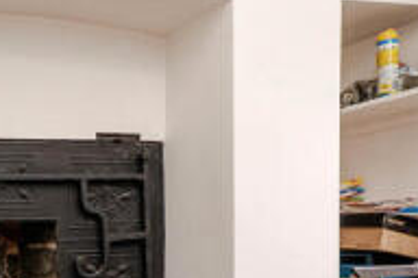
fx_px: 476
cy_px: 294
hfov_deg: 36.8
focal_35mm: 41
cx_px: -79
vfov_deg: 29.8
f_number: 4
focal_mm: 12
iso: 500
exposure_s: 1/60
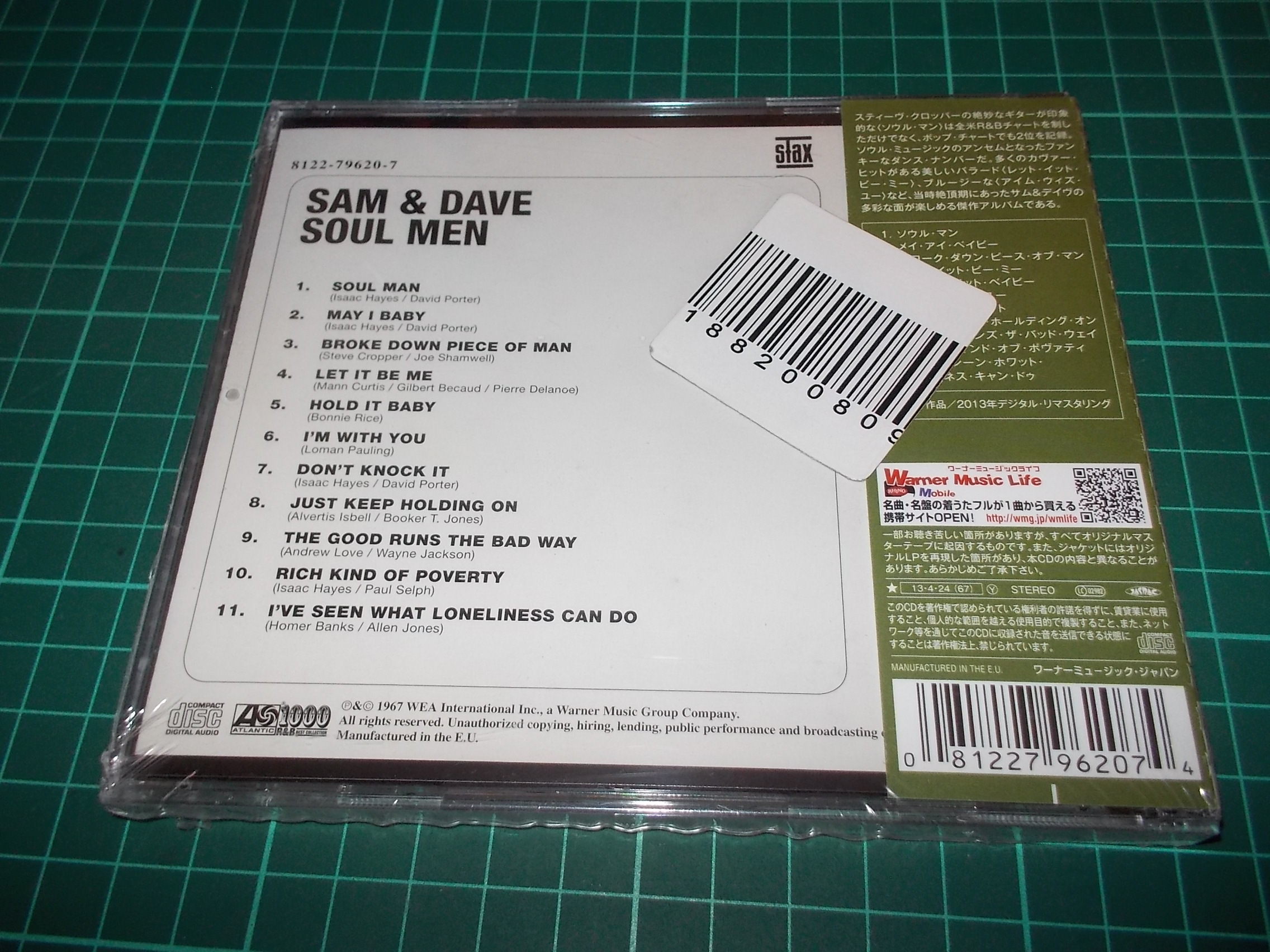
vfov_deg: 48.2
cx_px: 635
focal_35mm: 29
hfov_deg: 61.7
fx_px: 1064
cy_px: 476
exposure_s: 1/30
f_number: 3.3
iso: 200
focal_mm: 4.1
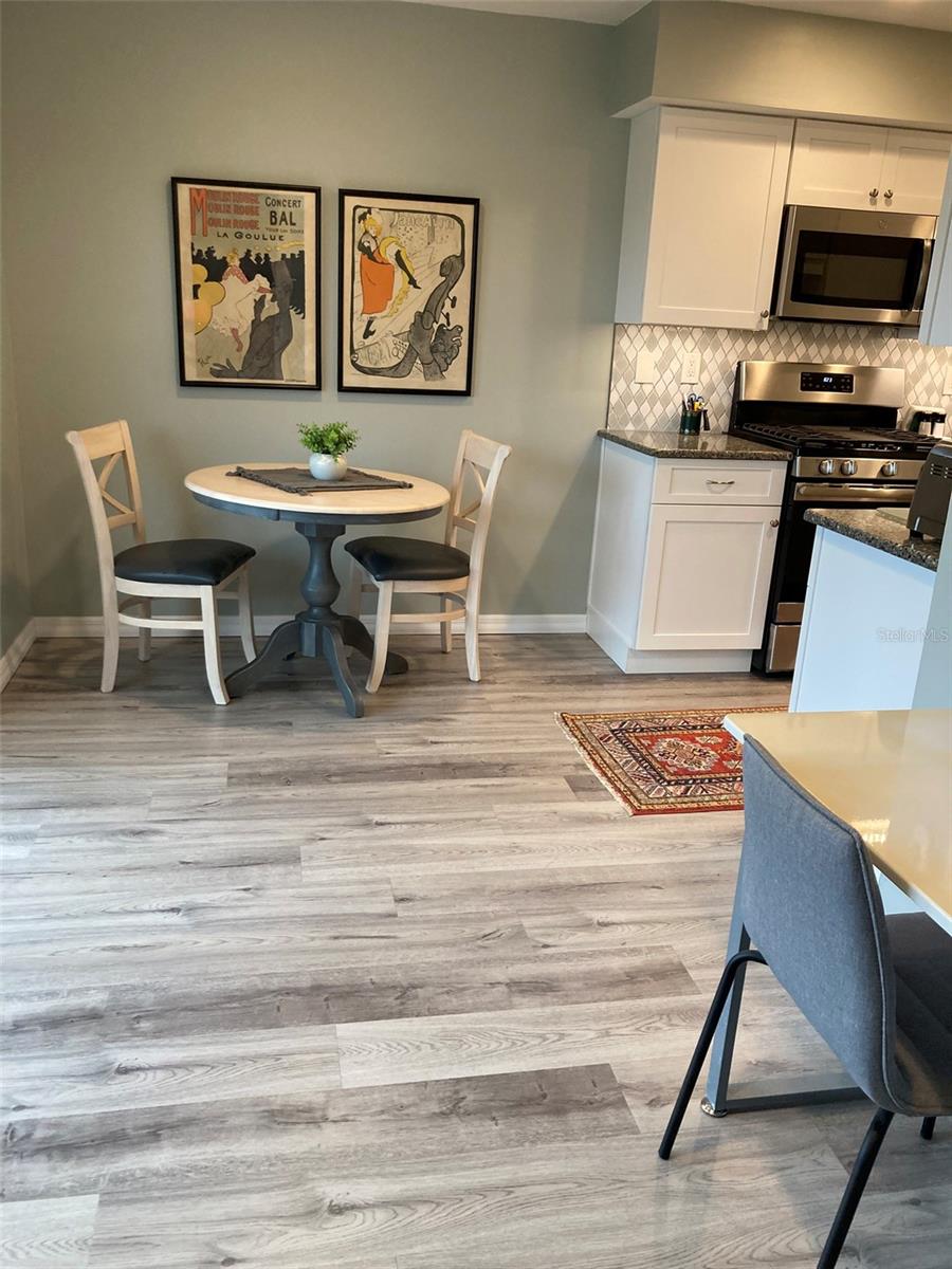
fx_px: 1027
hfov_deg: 49.7
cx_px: 476
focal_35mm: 28
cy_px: 634
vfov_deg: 63.4
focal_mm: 3.99
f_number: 1.8
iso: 100
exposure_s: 1/60
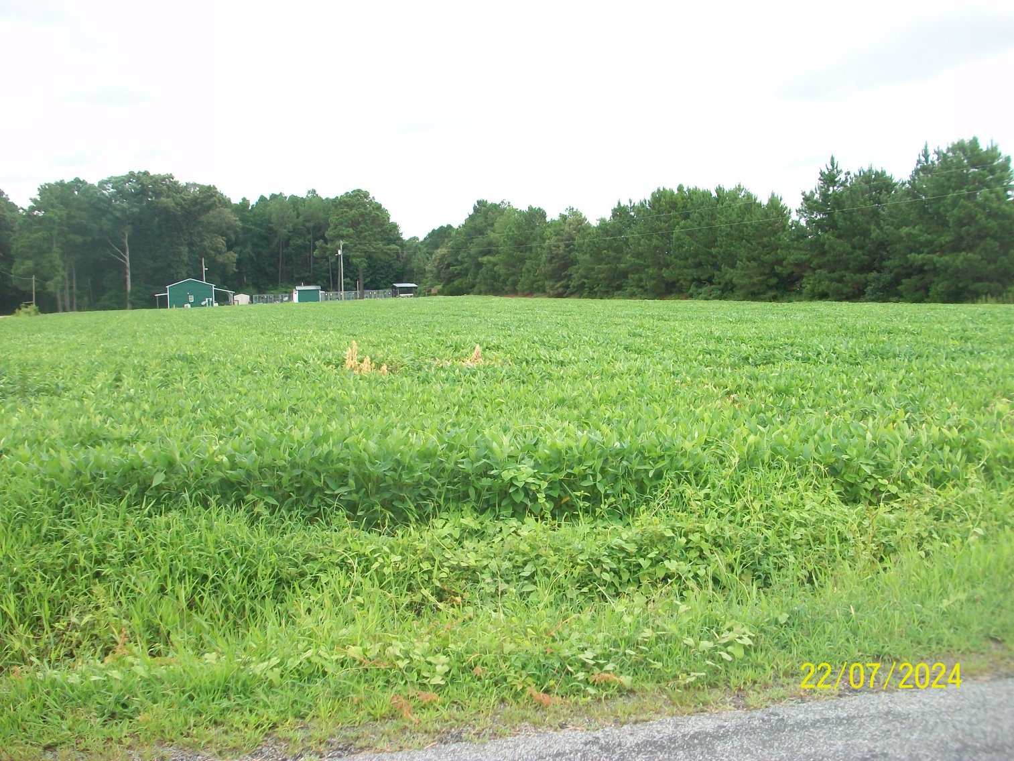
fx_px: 996
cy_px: 380
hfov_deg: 54.0
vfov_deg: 41.8
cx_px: 507
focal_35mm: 34
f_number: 2.8
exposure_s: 1/500
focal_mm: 5.7
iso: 80
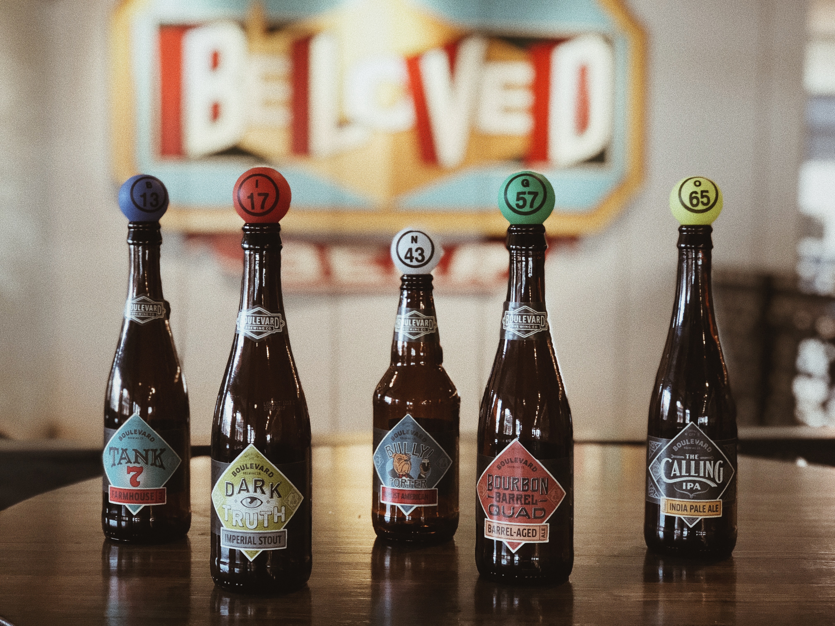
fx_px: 1375
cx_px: 418
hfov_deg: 33.8
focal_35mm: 57
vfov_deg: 25.7
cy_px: 313
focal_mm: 6.6
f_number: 2.8
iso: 400
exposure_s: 1/60
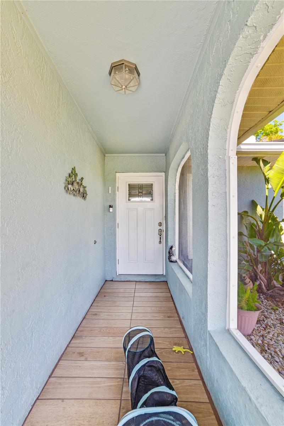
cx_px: 142
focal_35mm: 14
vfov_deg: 104.2
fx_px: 166
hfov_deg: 81.3
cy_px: 213
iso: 160
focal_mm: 14
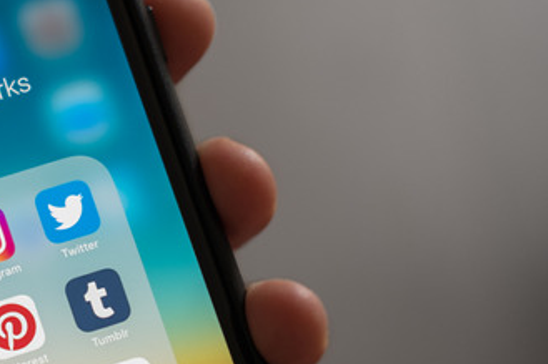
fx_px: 1963
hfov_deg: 15.6
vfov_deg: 10.6
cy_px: 305
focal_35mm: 129
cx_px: -10
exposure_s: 1/170
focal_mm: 35
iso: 200
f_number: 2
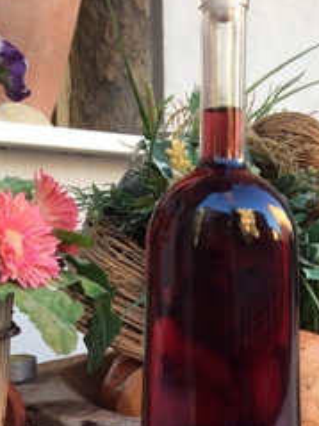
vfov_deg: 31.6
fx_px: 738
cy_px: 321
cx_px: 195
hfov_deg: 24.3
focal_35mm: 60
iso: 40
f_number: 2.4
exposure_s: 1/60
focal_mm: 3.3
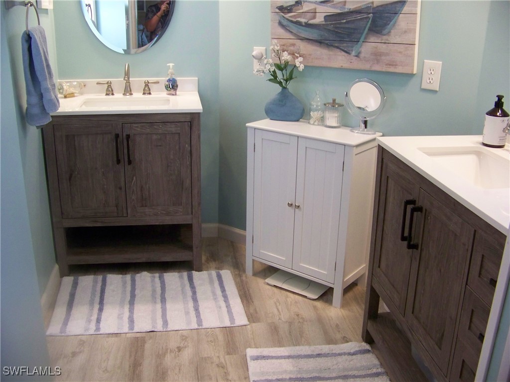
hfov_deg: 51.4
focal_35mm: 36
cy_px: 191
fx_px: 530
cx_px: 255
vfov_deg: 39.7
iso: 200
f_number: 2.8
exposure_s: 1/30
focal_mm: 5.85
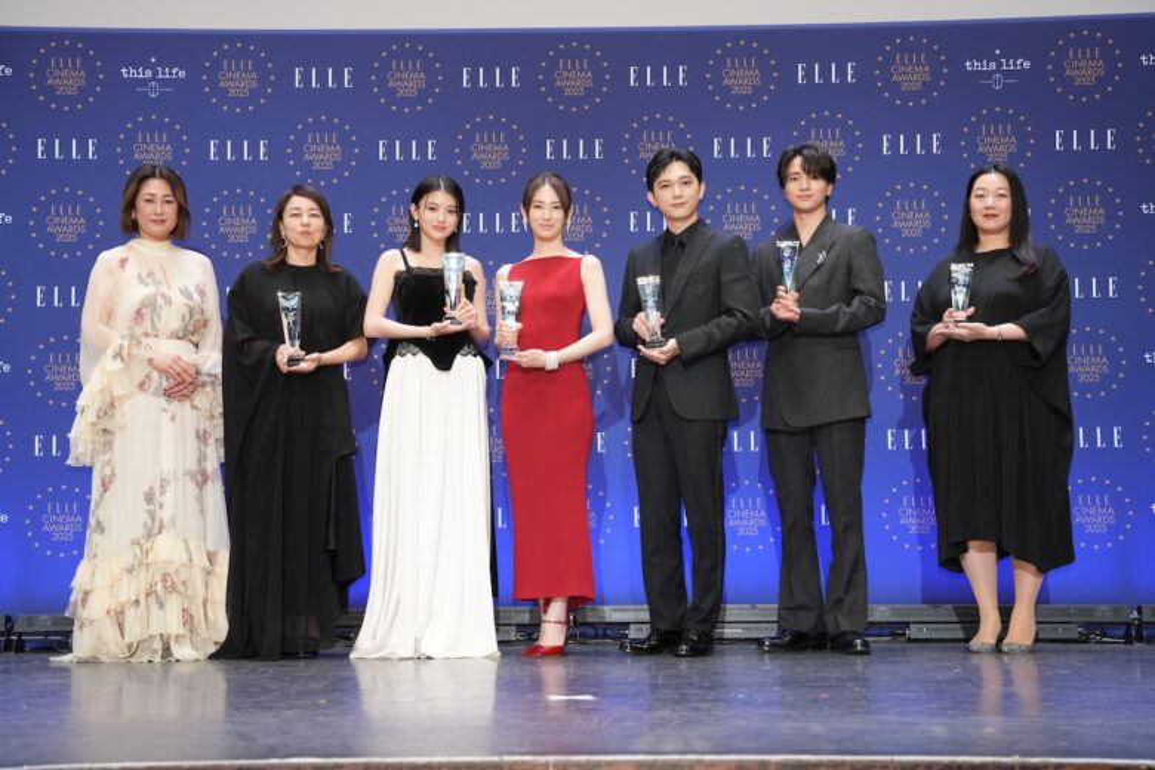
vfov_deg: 22.6
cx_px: 578
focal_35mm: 60
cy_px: 385
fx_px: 1925
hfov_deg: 33.4
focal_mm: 60
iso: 2000
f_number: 5.6
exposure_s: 1/200
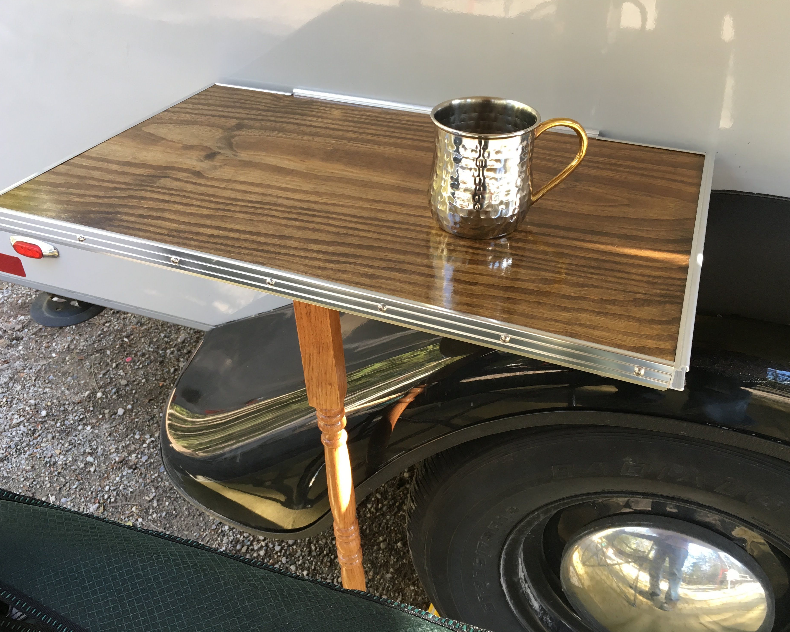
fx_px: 725
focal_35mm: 31
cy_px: 308
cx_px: 400
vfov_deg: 47.1
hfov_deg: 57.2
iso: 25
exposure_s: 1/30
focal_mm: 4.15
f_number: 2.2
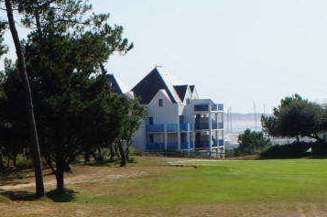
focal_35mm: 112
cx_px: -4
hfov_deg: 17.8
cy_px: 244
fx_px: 1016
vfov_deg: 12.0
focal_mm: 26
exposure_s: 1/125
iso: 100
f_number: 13
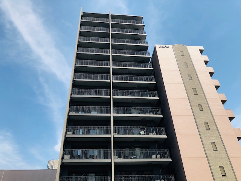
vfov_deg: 49.7
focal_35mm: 28
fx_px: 195
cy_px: 90
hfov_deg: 63.4
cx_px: 120
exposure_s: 1/1567
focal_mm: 3.99
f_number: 1.8
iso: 20
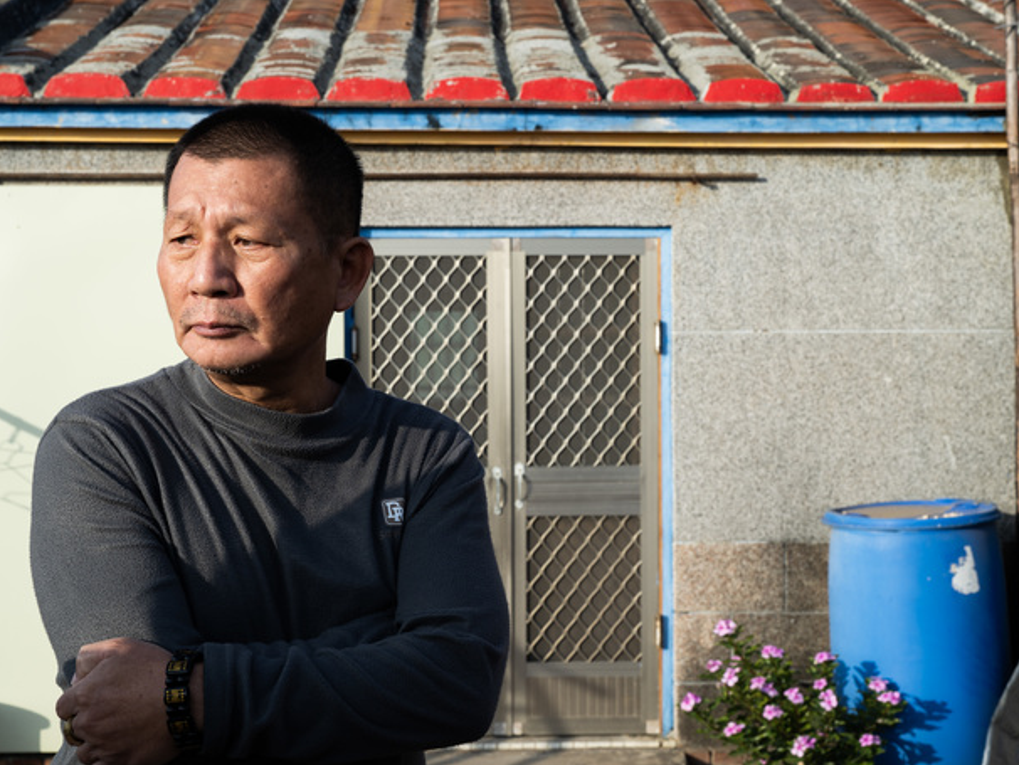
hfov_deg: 36.8
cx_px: 481
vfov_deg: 28.0
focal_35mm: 52
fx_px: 1531
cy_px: 326
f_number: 9
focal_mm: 41
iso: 100
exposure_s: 1/200
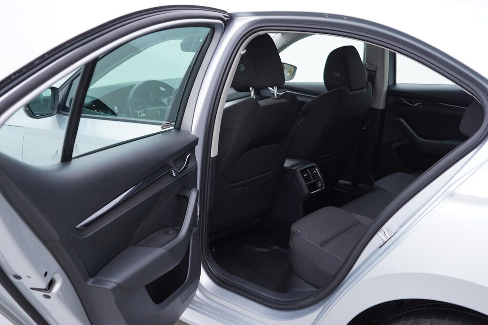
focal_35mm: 36
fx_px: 488
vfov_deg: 36.9
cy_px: 162
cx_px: 244
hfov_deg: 53.1
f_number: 3.2
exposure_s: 1/50
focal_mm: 24
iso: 125
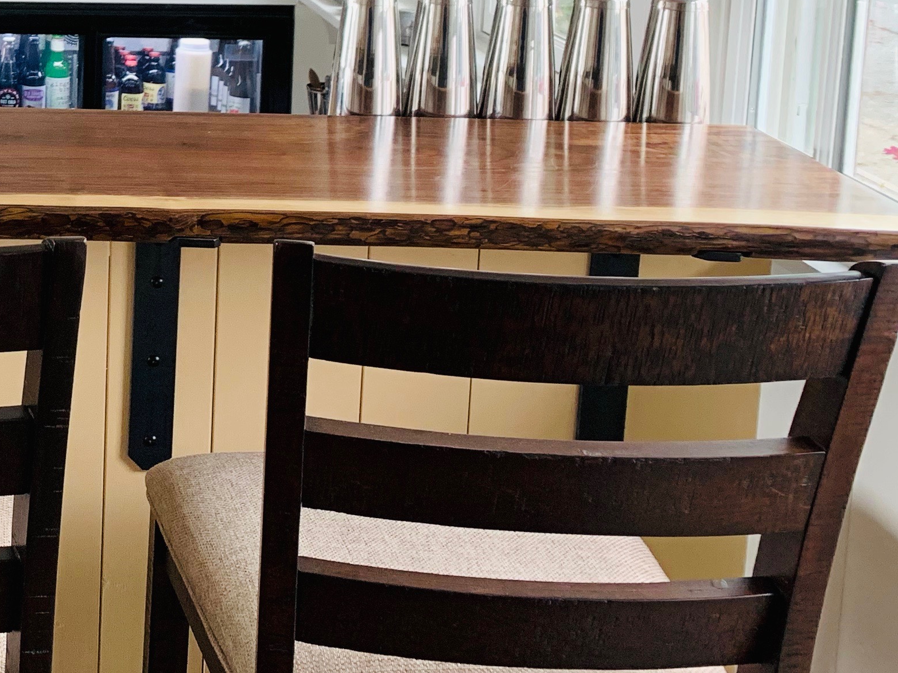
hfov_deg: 25.6
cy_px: -24
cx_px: -210
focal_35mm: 67
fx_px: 1738
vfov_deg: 21.1
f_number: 1.8
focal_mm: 4.25
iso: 125
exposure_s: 1/60
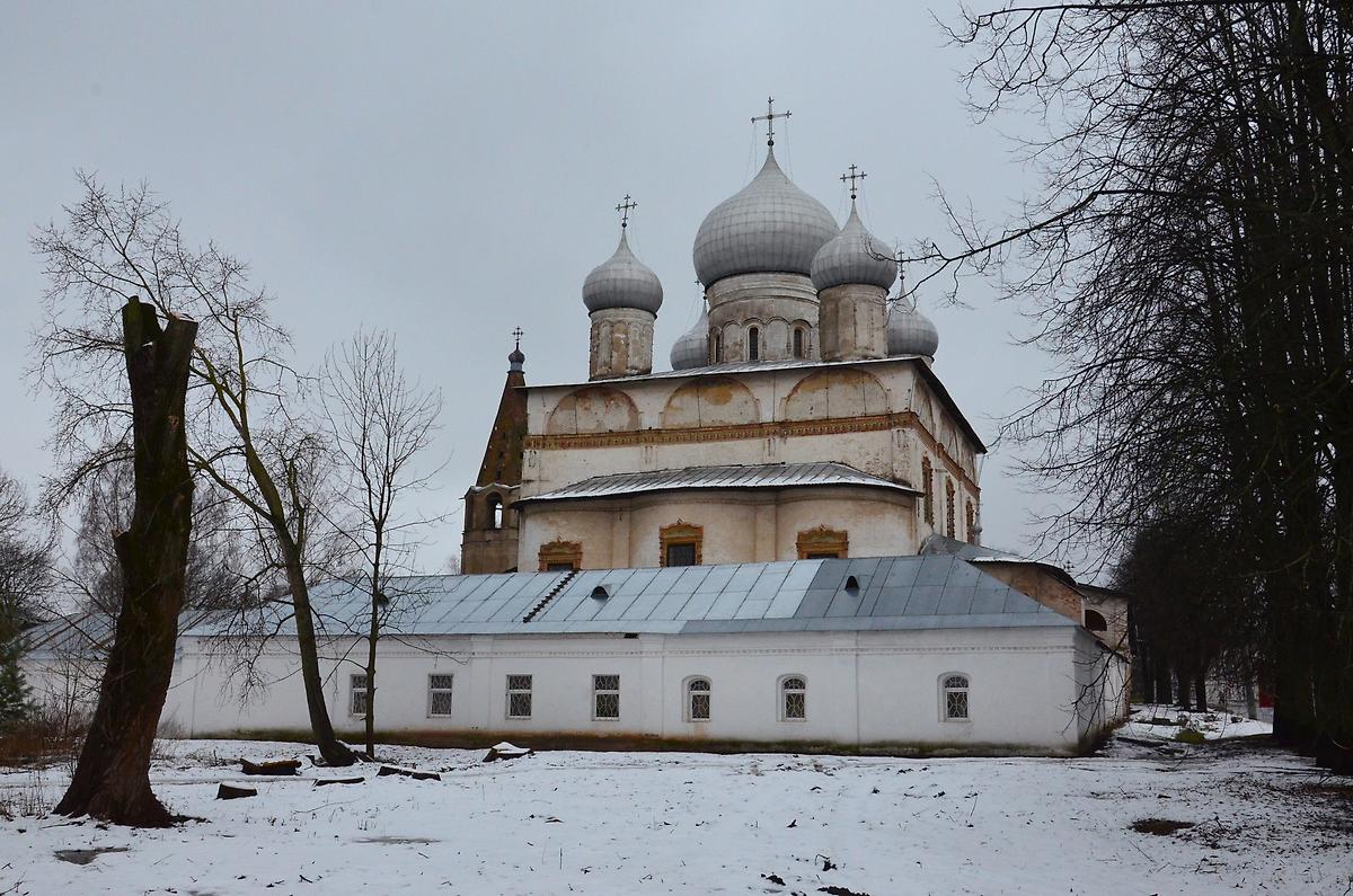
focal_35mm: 33
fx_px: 1238
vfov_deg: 39.8
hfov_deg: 57.3
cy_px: 448
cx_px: 676
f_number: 11
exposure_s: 1/640
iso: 1600
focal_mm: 22
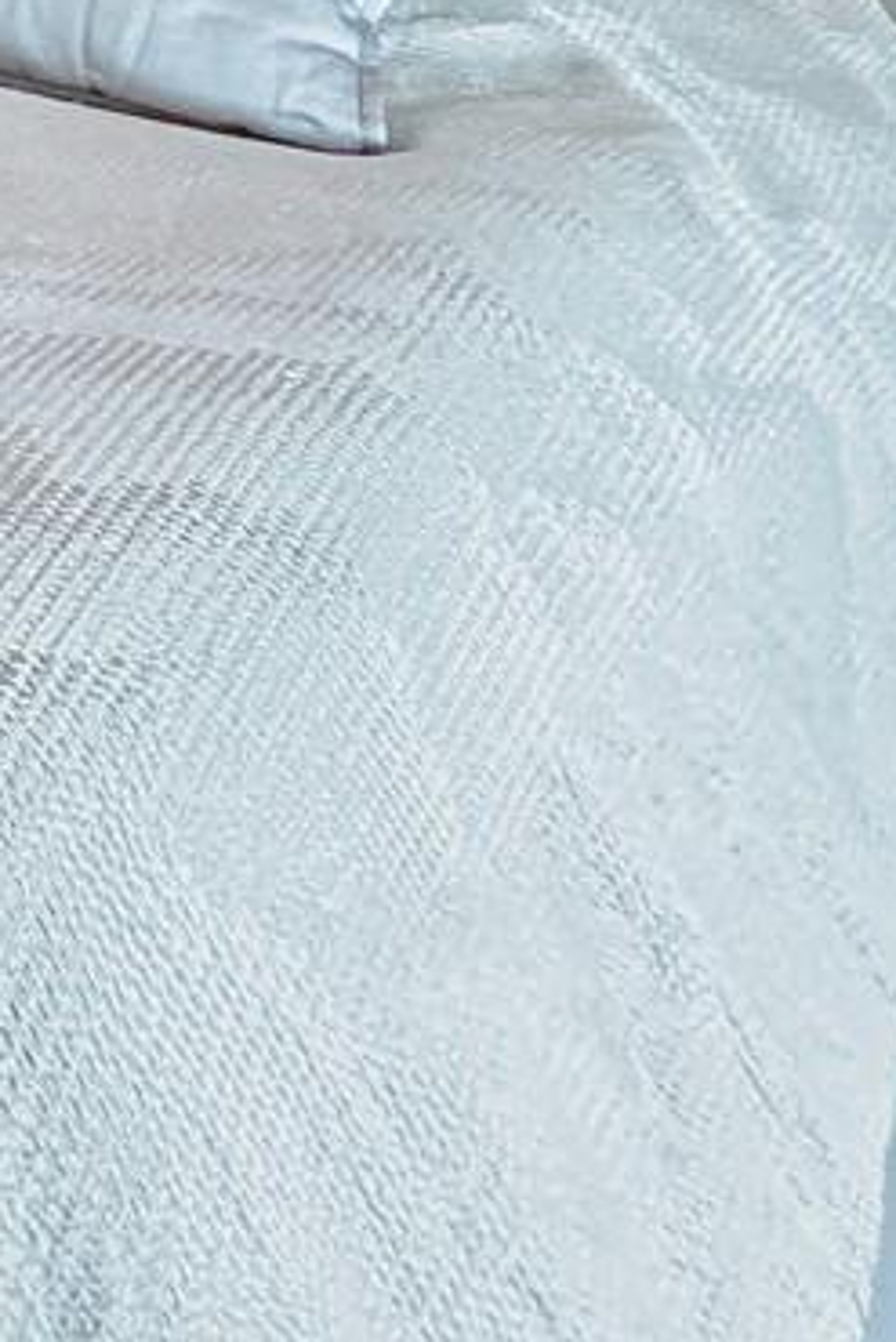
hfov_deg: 14.8
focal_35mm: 63
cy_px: -453
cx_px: -1175
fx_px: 2350
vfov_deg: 26.5
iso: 200
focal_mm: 2.22
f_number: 2.2
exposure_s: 1/104
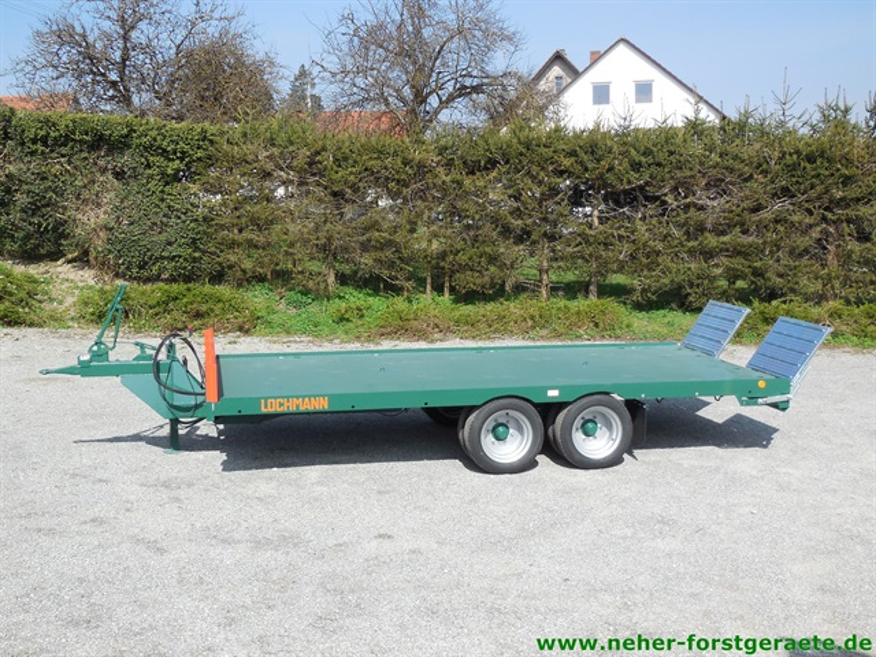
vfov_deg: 36.0
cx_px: 438
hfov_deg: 46.8
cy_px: 328
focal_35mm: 40
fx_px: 1012
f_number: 3.6
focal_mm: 7.1
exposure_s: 1/1000
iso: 125
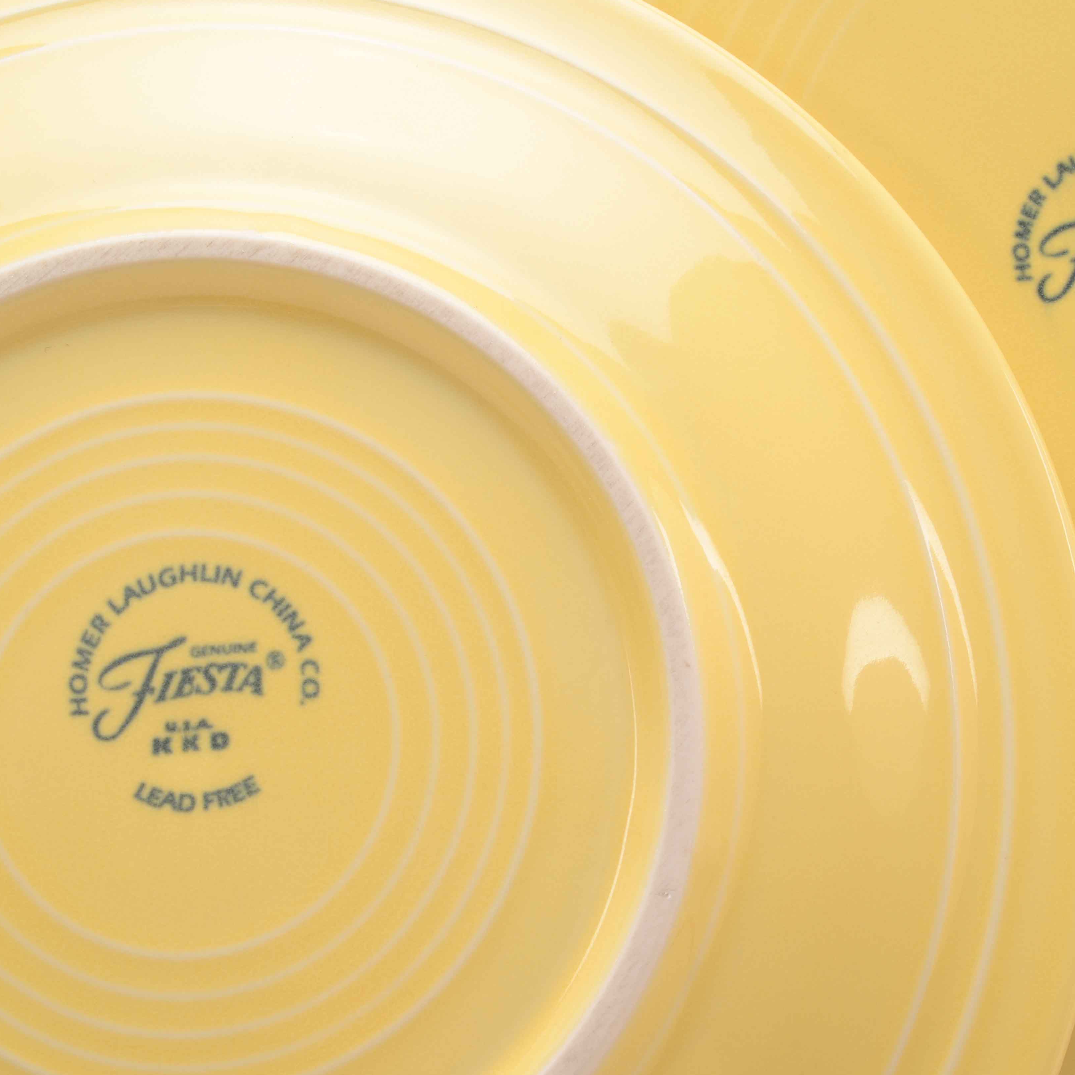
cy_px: 535
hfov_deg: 18.7
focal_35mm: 93
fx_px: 3268
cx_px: 658
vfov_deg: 18.7
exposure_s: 1/160
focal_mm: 48
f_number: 22
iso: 100
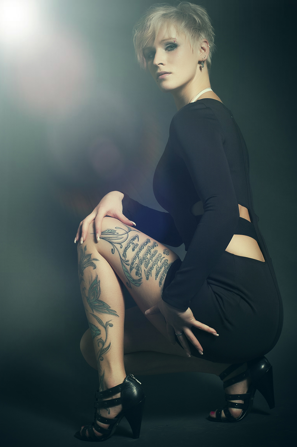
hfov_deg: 18.2
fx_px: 930
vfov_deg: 27.0
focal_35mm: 75
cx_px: 148
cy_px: 224
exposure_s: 1/500
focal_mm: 50
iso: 200
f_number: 7.1
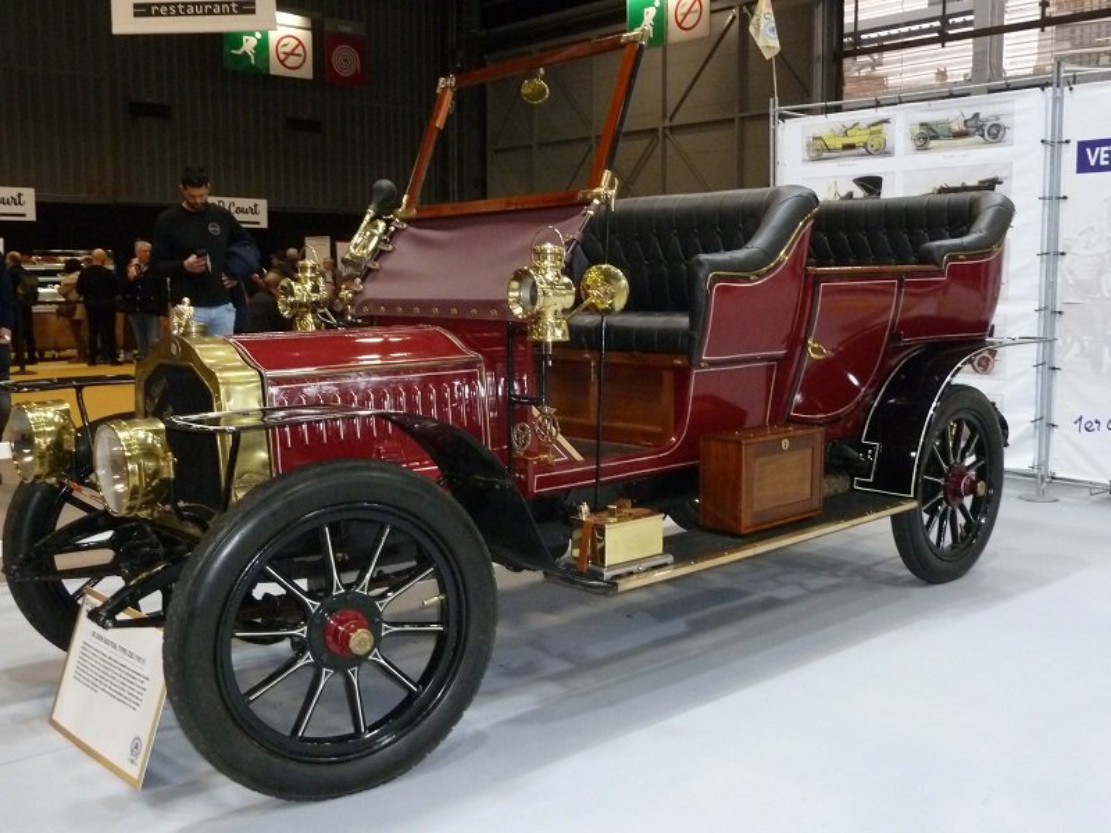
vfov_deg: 40.7
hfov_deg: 52.6
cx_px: 556
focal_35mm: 35
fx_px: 1123
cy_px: 416
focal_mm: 5.7
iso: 400
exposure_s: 1/30
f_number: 3.5
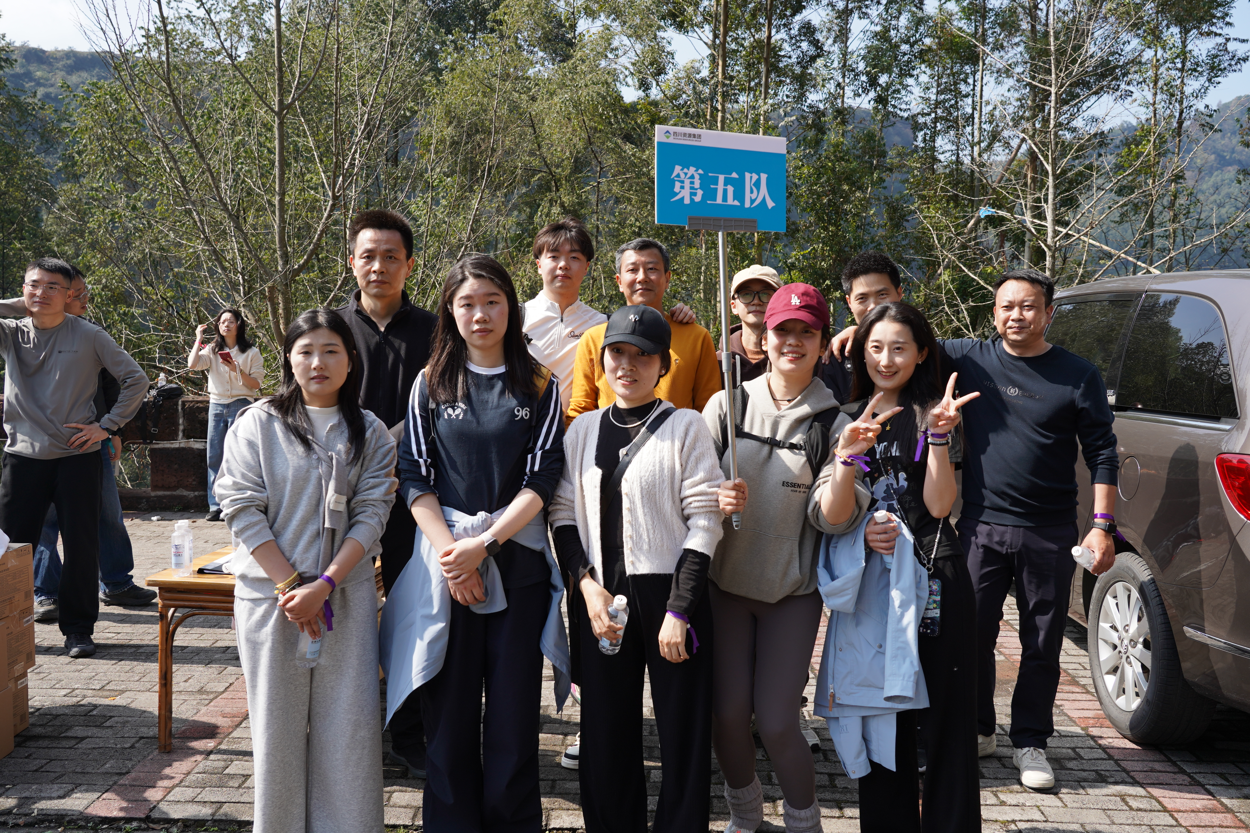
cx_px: 625
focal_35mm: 31
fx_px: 1076
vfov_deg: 42.3
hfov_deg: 60.3
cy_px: 416
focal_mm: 31
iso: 200
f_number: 5.6
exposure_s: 1/500
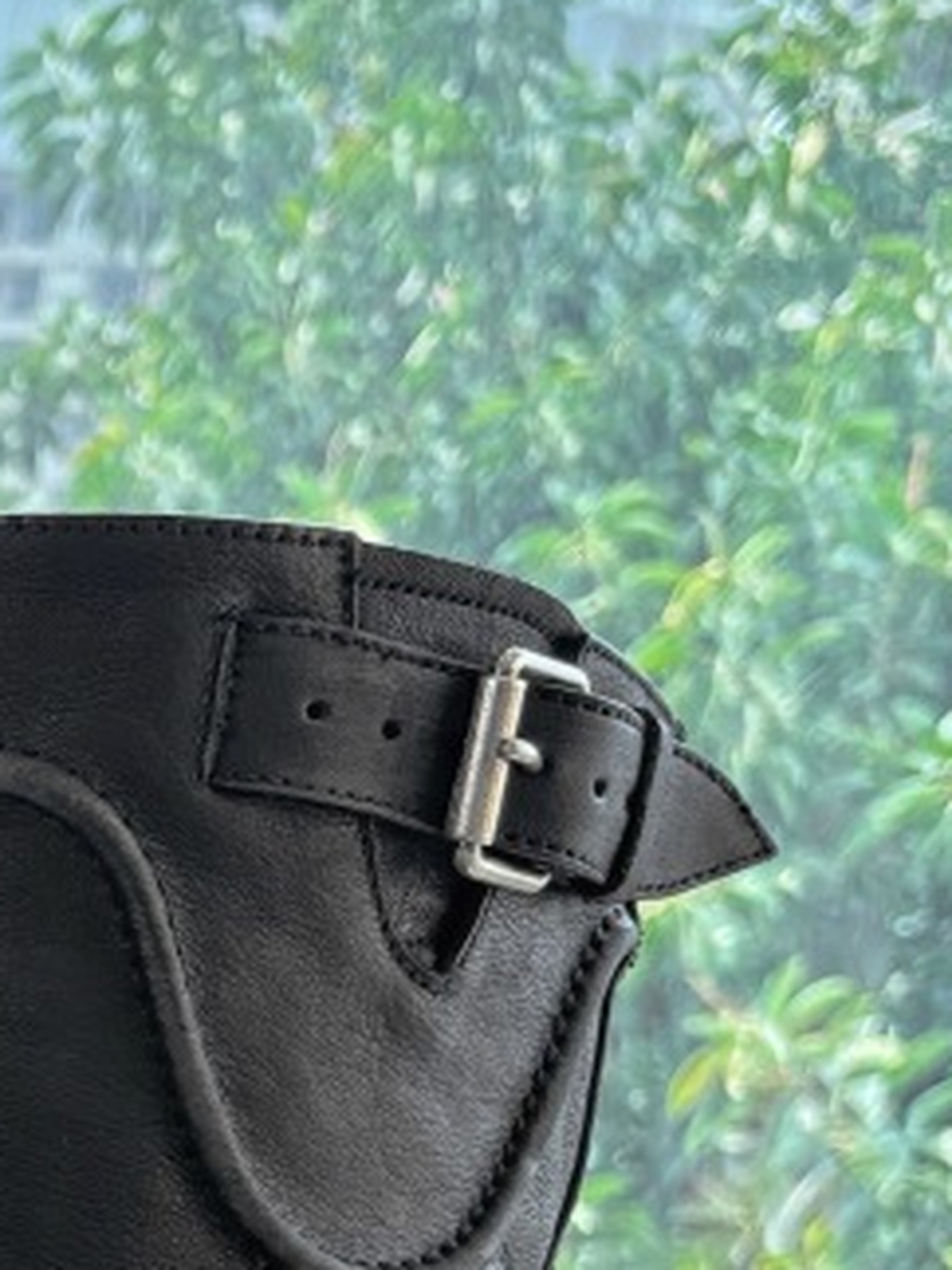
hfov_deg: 11.9
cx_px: -673
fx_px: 4256
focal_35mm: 116
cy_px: 1419
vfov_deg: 16.4
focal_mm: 5.96
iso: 40
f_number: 1.6
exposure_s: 1/238
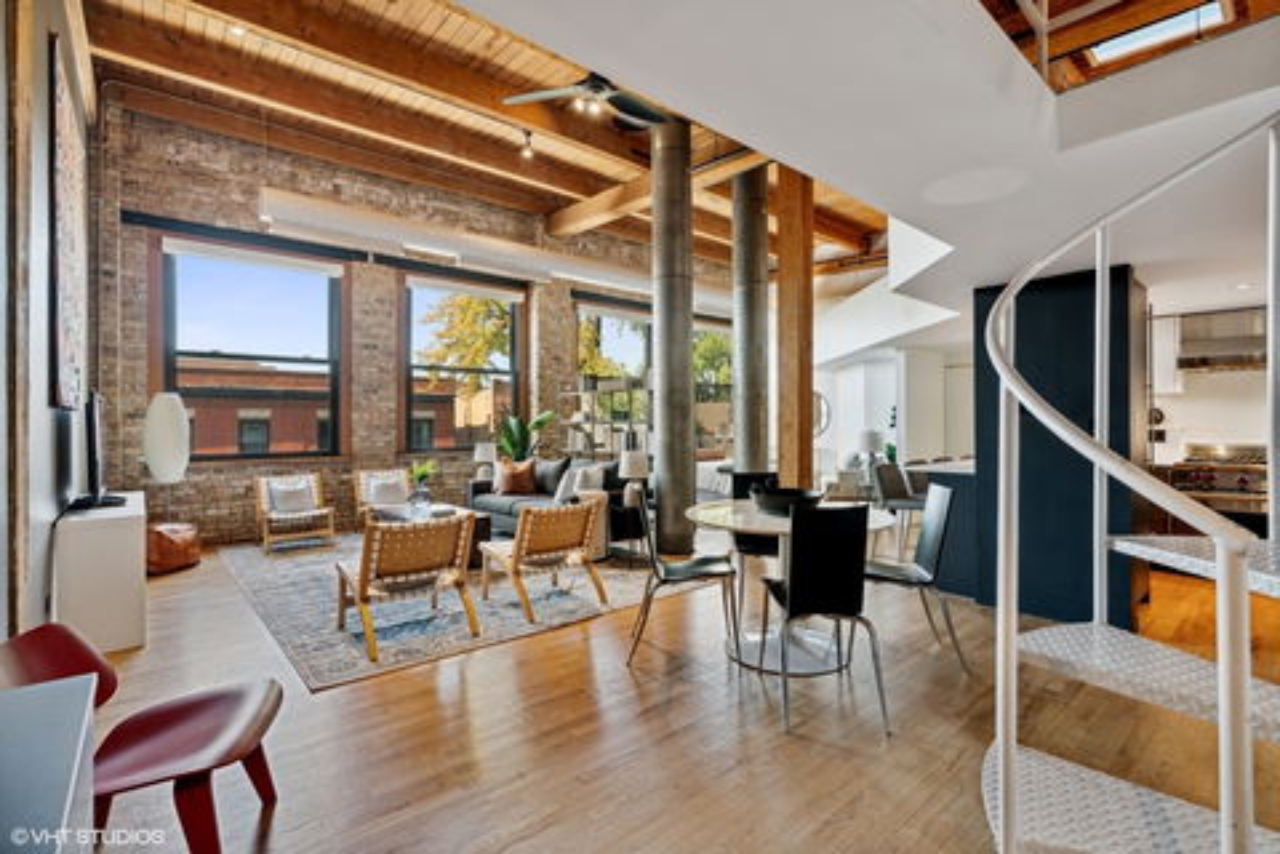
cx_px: 640
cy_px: 427
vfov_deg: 73.7
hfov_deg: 96.7
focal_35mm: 16
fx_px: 569
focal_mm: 16
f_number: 8
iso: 320
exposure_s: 1/13
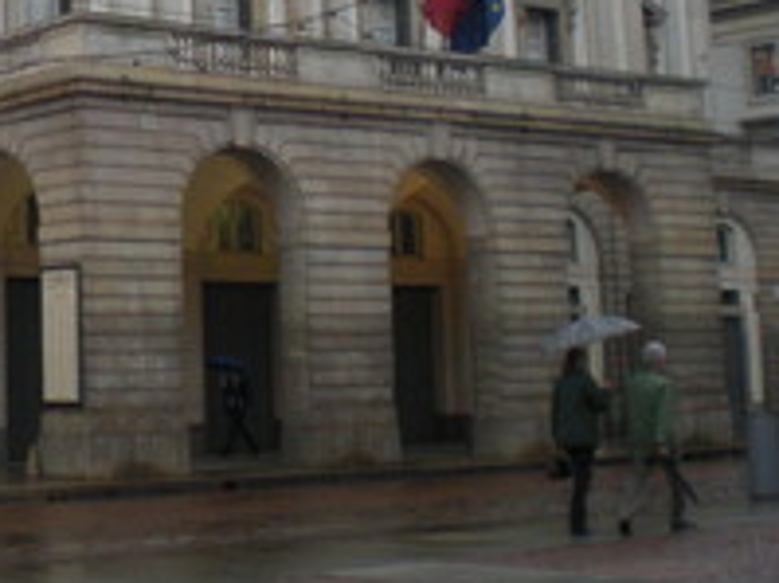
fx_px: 1934
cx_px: -20
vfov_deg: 16.7
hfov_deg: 21.9
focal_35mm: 86
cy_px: -16
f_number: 3.1
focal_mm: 6.3
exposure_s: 1/55.3
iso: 200
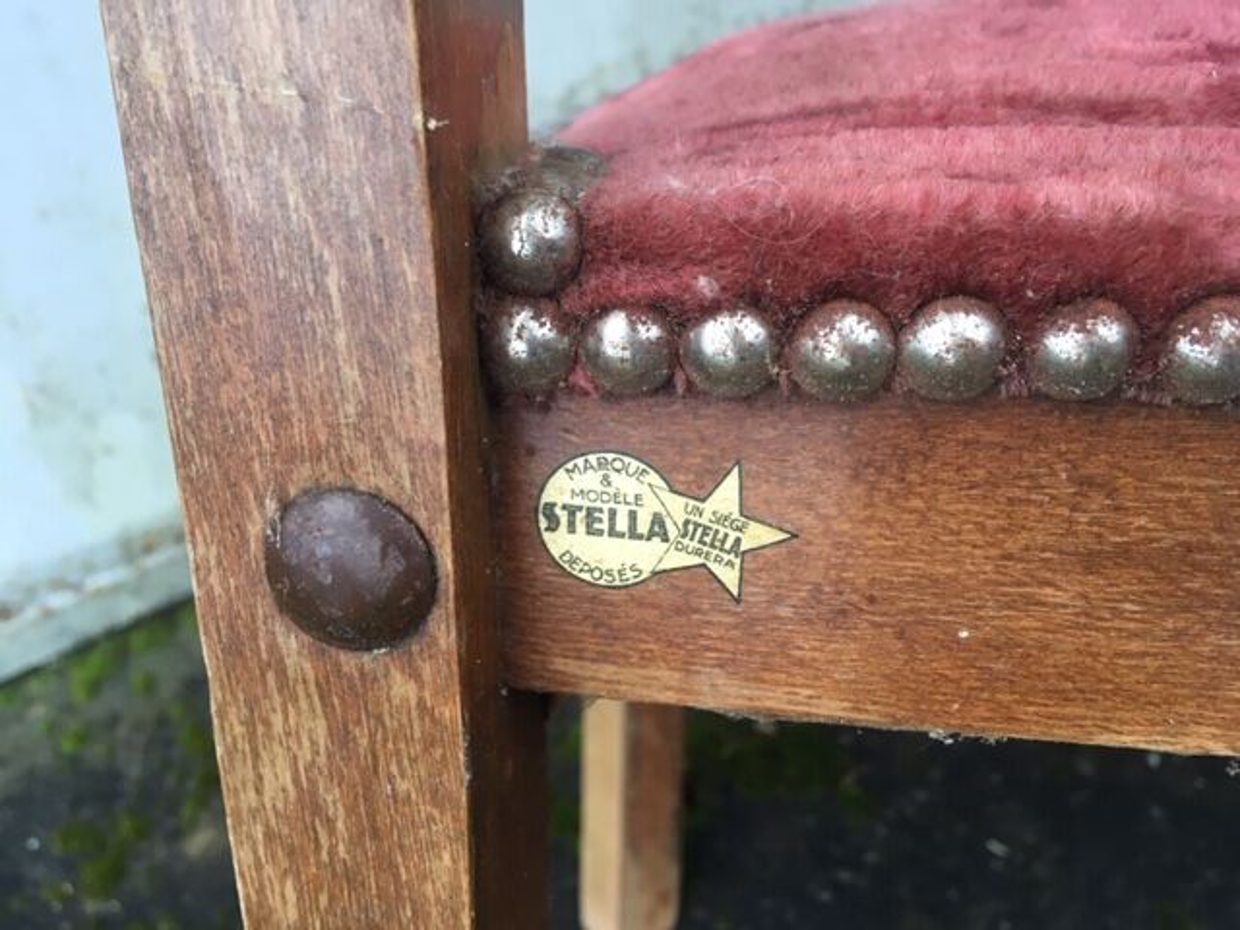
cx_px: 620
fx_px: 1039
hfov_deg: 61.7
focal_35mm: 29
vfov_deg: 48.2
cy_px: 465
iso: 25
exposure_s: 1/33
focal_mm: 4.15
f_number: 2.2
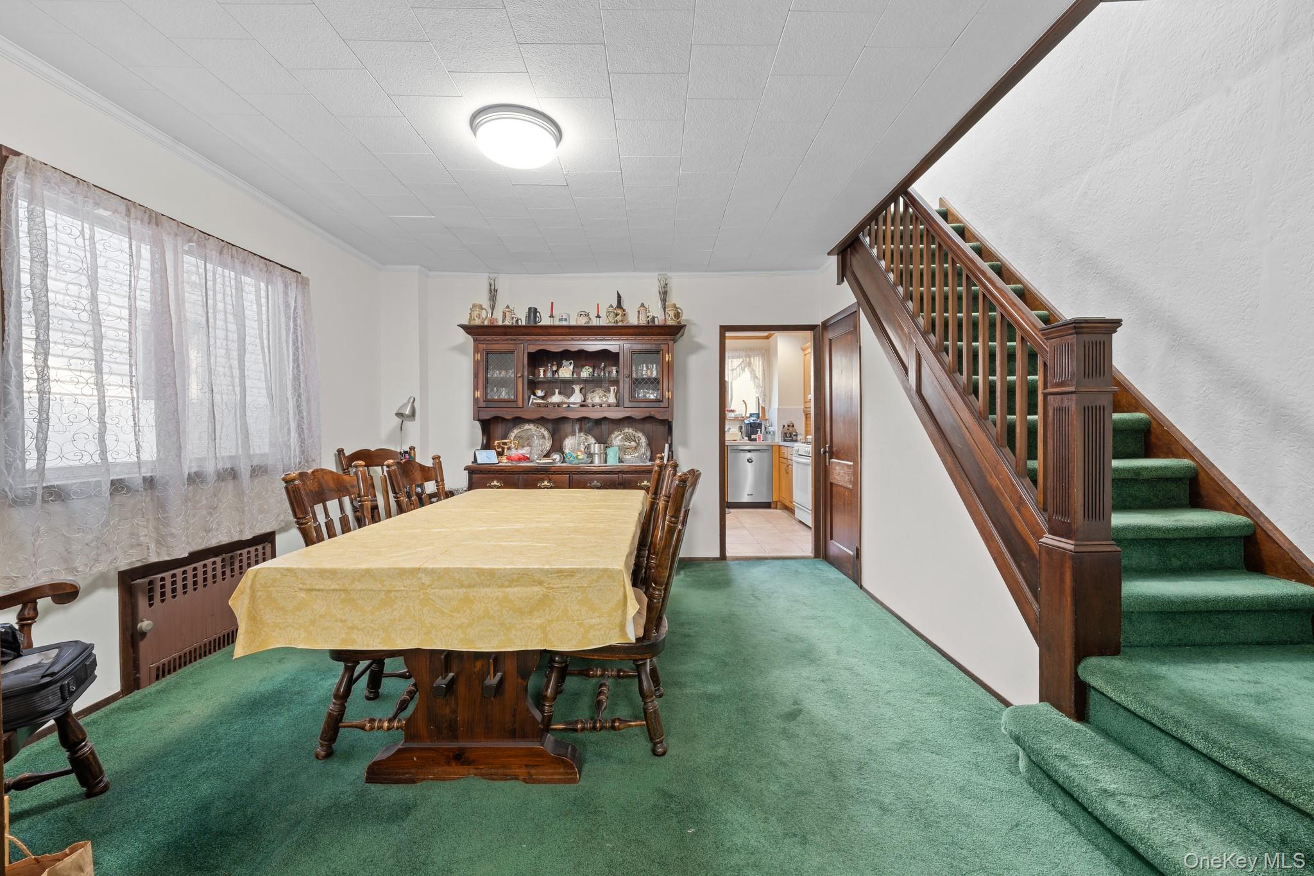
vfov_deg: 81.2
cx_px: 657
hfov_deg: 104.3
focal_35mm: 14
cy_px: 438
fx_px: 511
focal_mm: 14
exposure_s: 1.6
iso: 250
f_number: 10
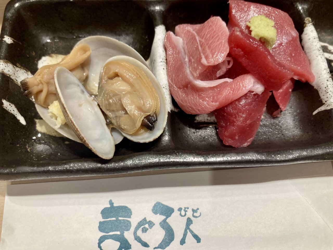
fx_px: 269
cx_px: 166
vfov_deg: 49.7
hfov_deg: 63.4
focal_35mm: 28
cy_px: 125
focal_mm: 3.99
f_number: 1.8
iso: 64
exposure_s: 1/100
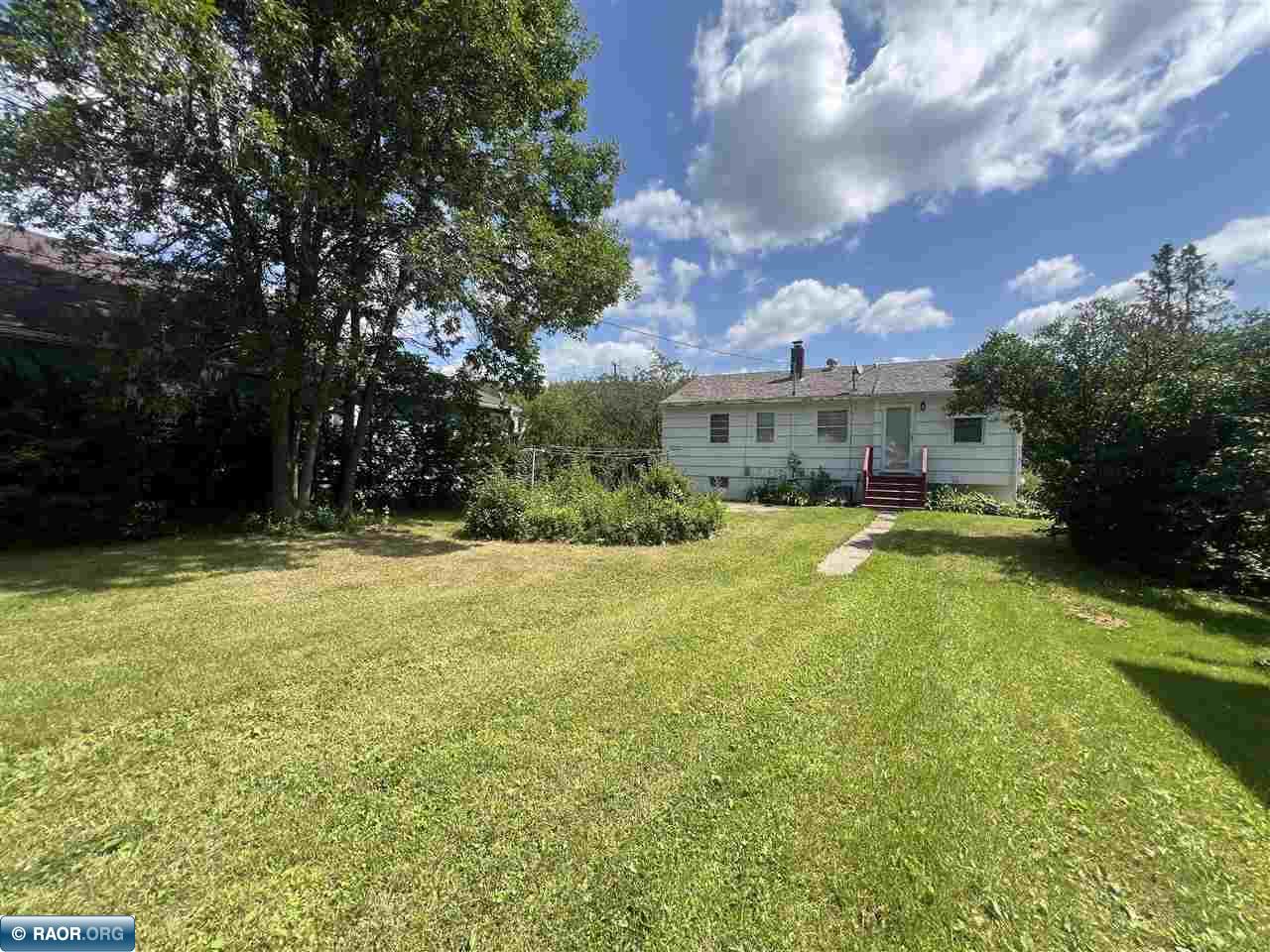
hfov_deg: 106.2
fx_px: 477
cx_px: 635
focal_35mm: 13
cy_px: 476
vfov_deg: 89.9
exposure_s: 1/1193
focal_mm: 1.57
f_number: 1.8
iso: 32
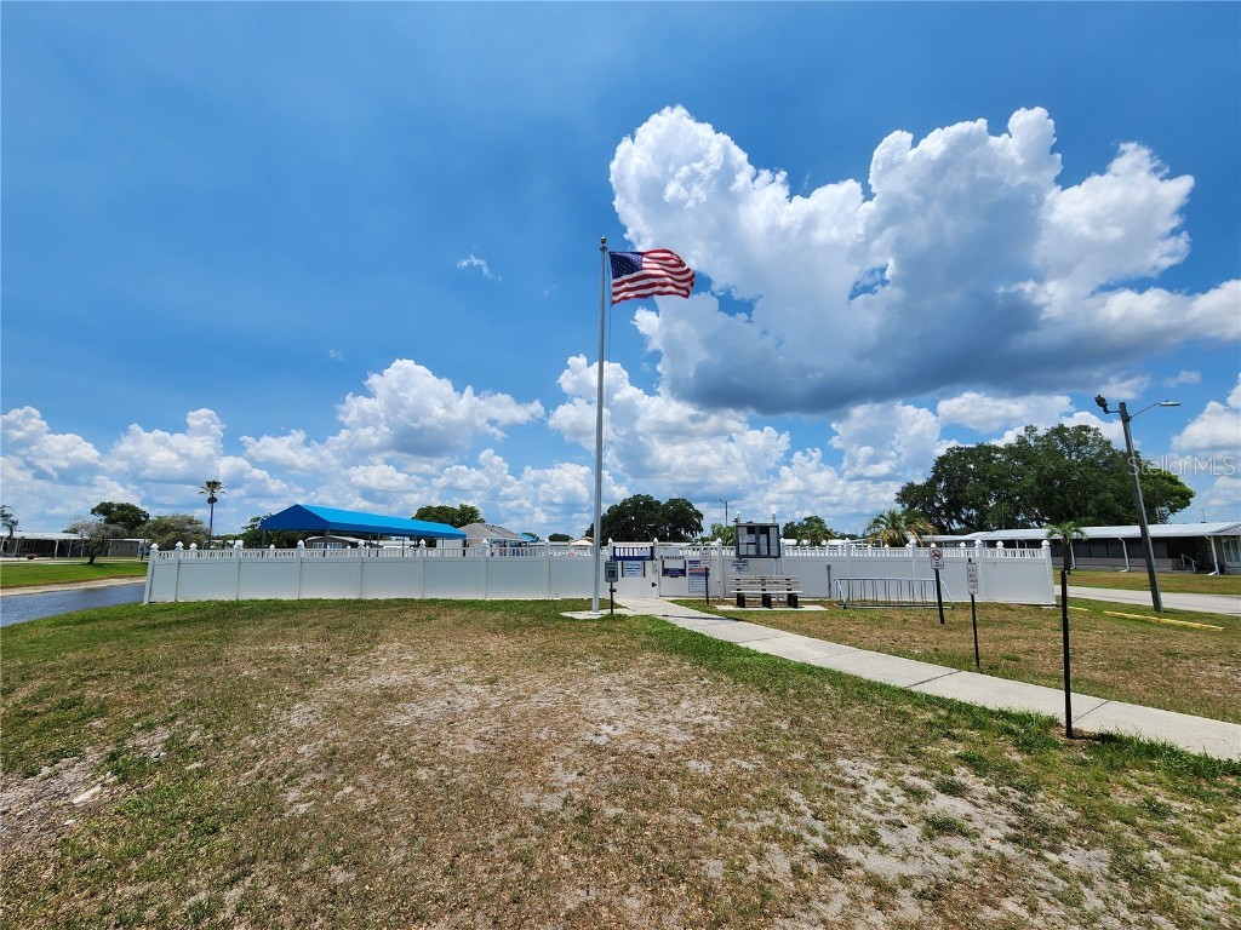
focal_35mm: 13
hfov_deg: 106.2
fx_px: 466
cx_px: 620
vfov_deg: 89.9
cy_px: 465
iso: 50
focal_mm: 2.2
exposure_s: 1/3717
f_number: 2.2
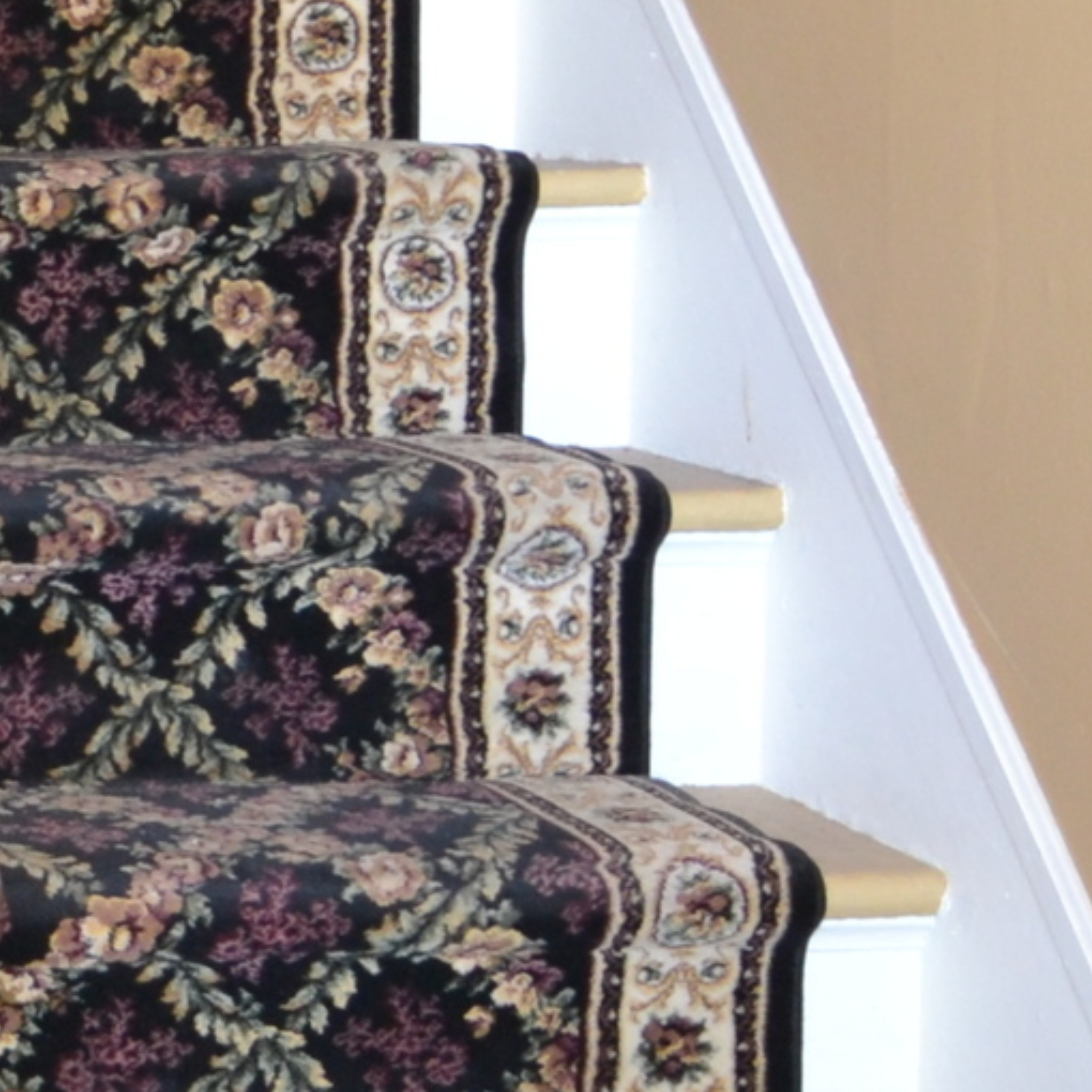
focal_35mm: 88
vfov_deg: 19.6
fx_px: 3151
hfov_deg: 17.1
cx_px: -689
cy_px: 390
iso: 500
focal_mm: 11.5
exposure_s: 1/60
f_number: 2.8
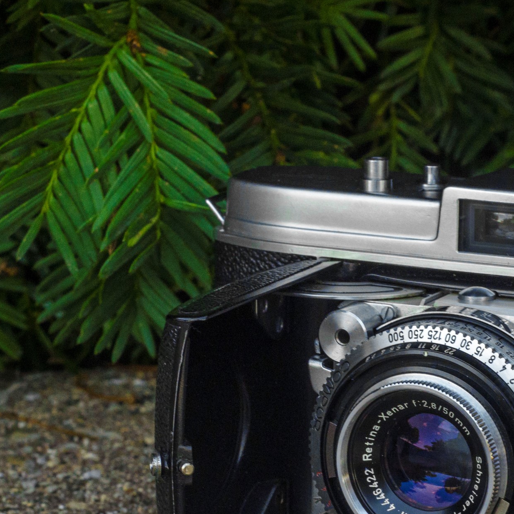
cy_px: 360
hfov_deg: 15.9
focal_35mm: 108
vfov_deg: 16.1
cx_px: 456
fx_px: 1815
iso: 1000
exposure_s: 1/80
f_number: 3.5
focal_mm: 35
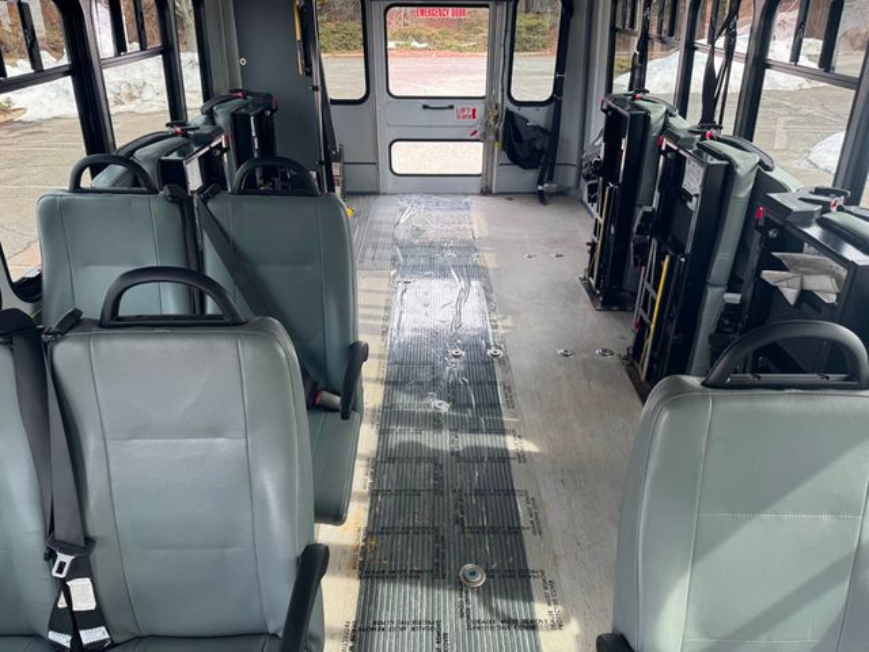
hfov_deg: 71.6
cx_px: 434
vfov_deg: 56.8
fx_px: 602
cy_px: 326
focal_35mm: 24
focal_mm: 6.76
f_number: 1.78
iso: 64
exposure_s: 1/121
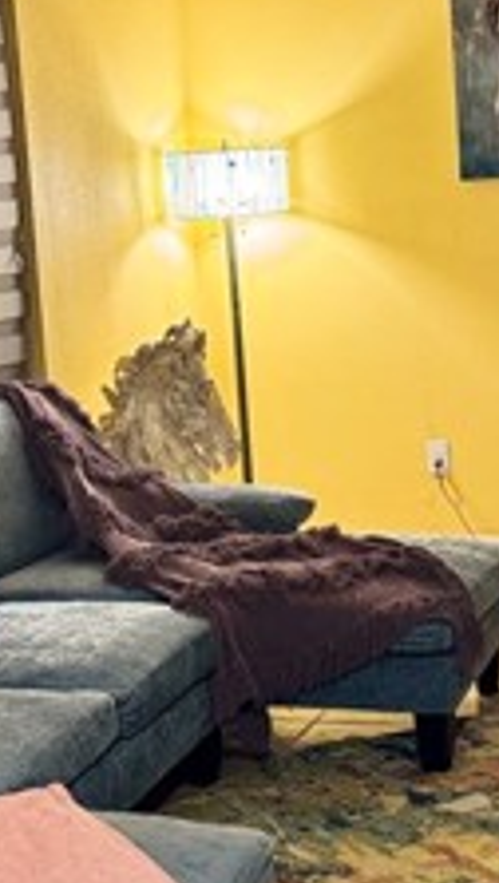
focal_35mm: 75
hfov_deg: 16.1
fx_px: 1758
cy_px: 388
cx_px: 352
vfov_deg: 28.2
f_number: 1.78
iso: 500
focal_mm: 6.76
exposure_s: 1/60
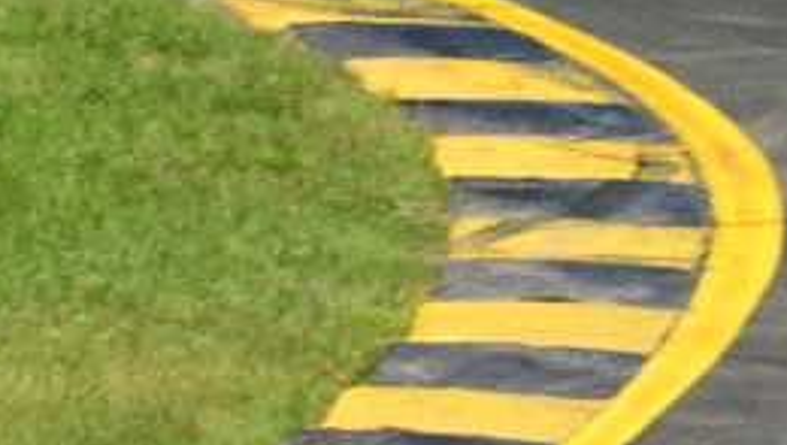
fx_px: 24195
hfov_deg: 1.9
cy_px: 746
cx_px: 739
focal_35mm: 1158
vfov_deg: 1.1
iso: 500
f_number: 13
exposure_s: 1/640
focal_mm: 240
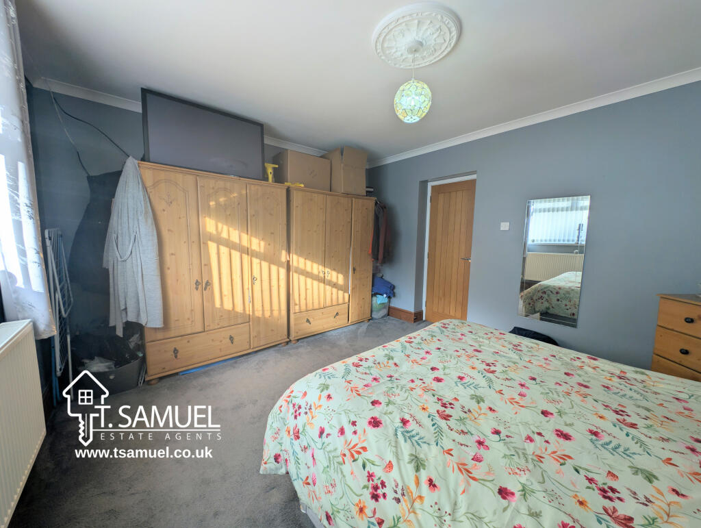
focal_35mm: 12
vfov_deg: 94.6
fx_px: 243
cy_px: 264
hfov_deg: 110.5
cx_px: 350
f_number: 1.95
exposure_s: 1/300
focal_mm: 2.23
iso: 38
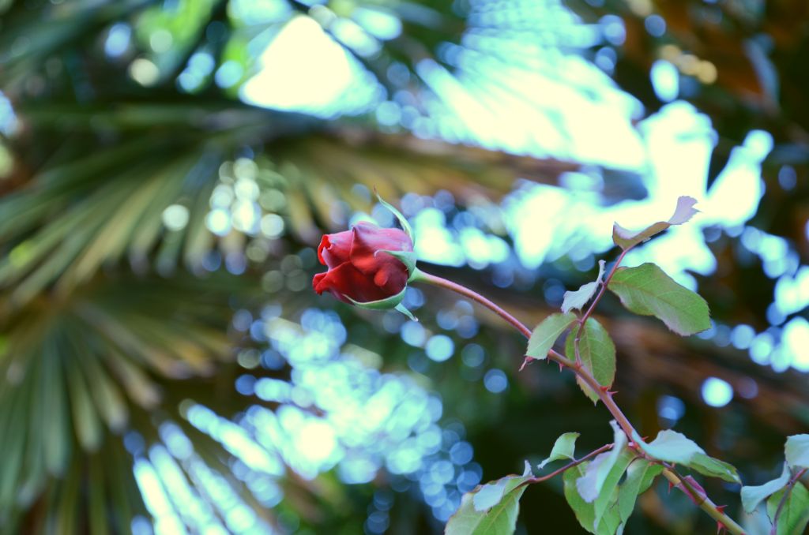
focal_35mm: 105
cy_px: 268
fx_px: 2354
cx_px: 404
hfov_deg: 19.5
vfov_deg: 13.0
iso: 400
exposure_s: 1/30
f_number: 6.3
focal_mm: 70
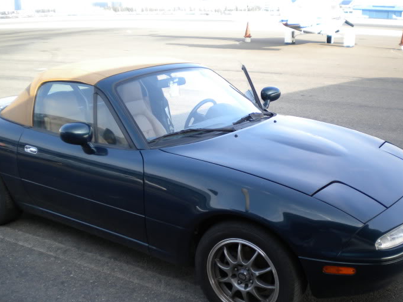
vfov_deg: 35.1
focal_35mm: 41
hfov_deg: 45.6
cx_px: 232
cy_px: 174
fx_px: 477
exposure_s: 1/167
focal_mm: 6.3
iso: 80
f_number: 3.1
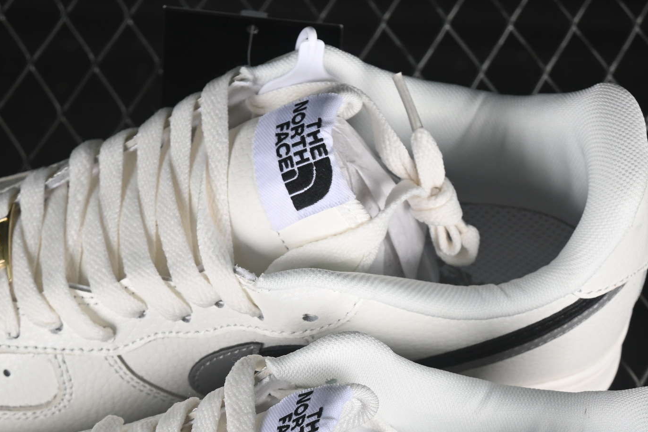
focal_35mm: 153
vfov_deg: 8.9
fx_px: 2754
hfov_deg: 13.4
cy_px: 433
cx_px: 211
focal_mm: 50
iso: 160
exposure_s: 1/80
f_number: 7.1
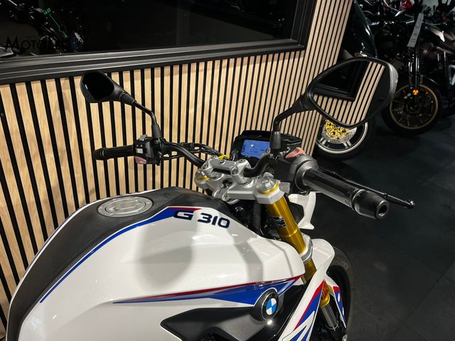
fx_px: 342
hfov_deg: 67.3
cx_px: 228
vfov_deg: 53.1
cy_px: 170
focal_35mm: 26
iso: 125
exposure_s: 1/100
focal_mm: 5.1
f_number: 1.6
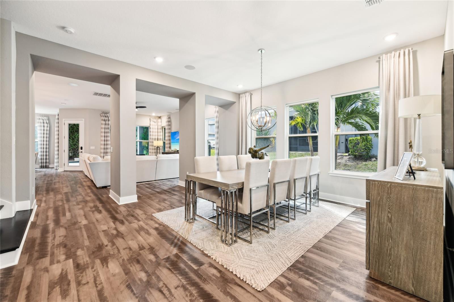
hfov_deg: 104.3
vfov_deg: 81.2
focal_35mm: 14
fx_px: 177
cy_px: 151
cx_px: 227
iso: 400
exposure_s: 1/6
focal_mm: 14
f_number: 8
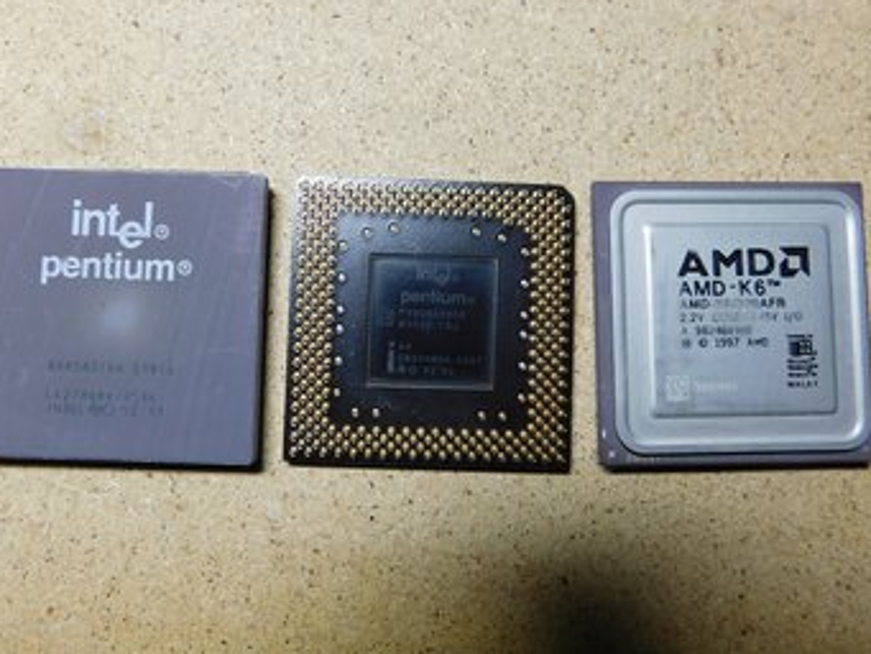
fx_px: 680
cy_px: 289
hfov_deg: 65.3
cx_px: 411
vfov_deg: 51.3
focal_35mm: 27
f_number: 3
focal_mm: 4
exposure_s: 1/40
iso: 125
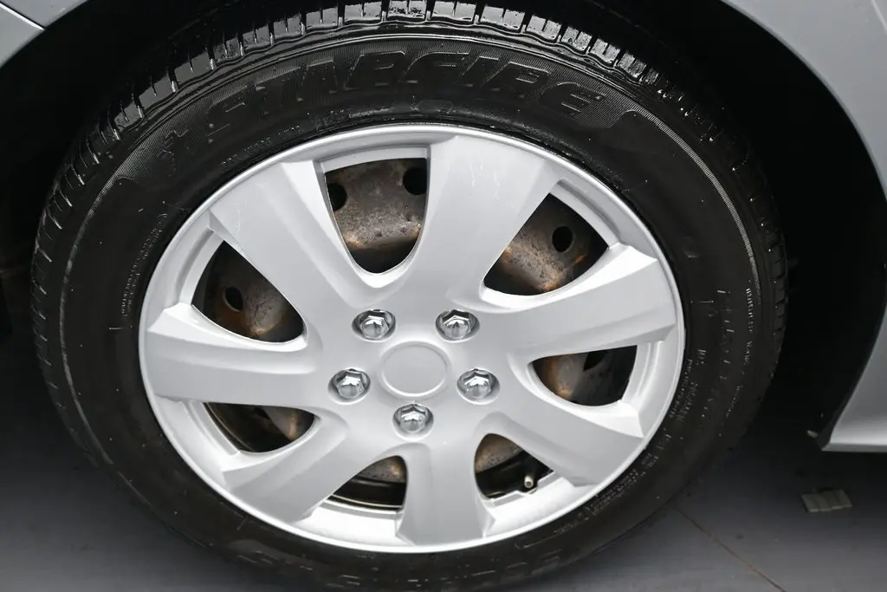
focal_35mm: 37
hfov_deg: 52.2
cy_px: 296
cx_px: 444
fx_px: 906
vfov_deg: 36.2
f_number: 4.2
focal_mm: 24.5
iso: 1250
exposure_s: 1/125
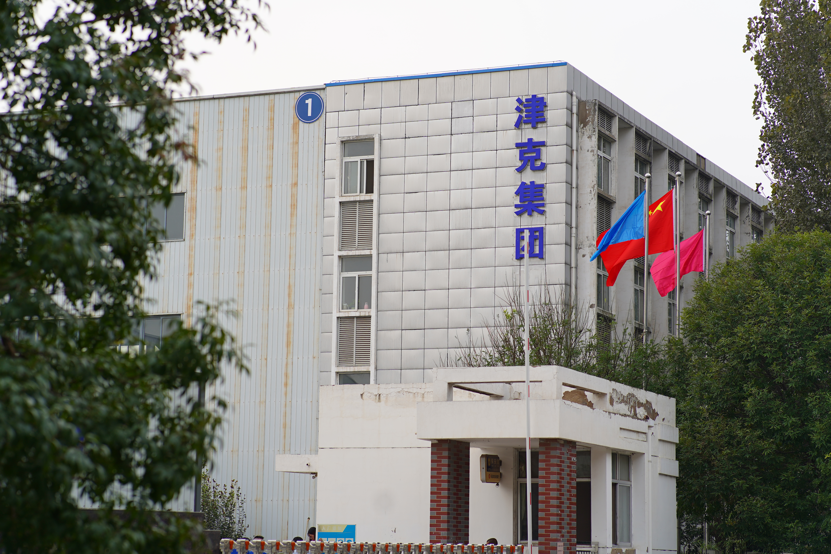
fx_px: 1962
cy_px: 277
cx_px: 416
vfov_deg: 16.1
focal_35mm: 85
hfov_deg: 23.9
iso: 100
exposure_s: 1/640
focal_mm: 85
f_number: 3.2
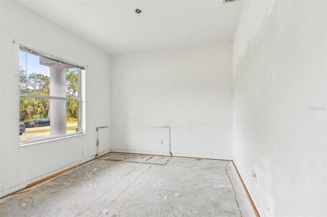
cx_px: 164
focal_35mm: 17
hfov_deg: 93.3
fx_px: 154
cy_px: 108
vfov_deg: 70.3
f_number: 8
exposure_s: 1/125
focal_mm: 17
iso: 400
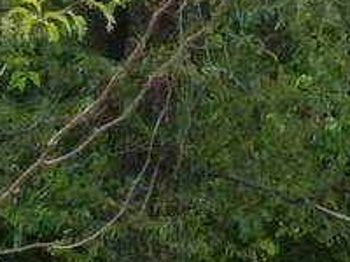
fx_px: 9636
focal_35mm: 953
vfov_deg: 1.6
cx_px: 1001
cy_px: 521
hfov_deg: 2.1
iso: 400
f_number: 4.4
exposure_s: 1/500
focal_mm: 19.5
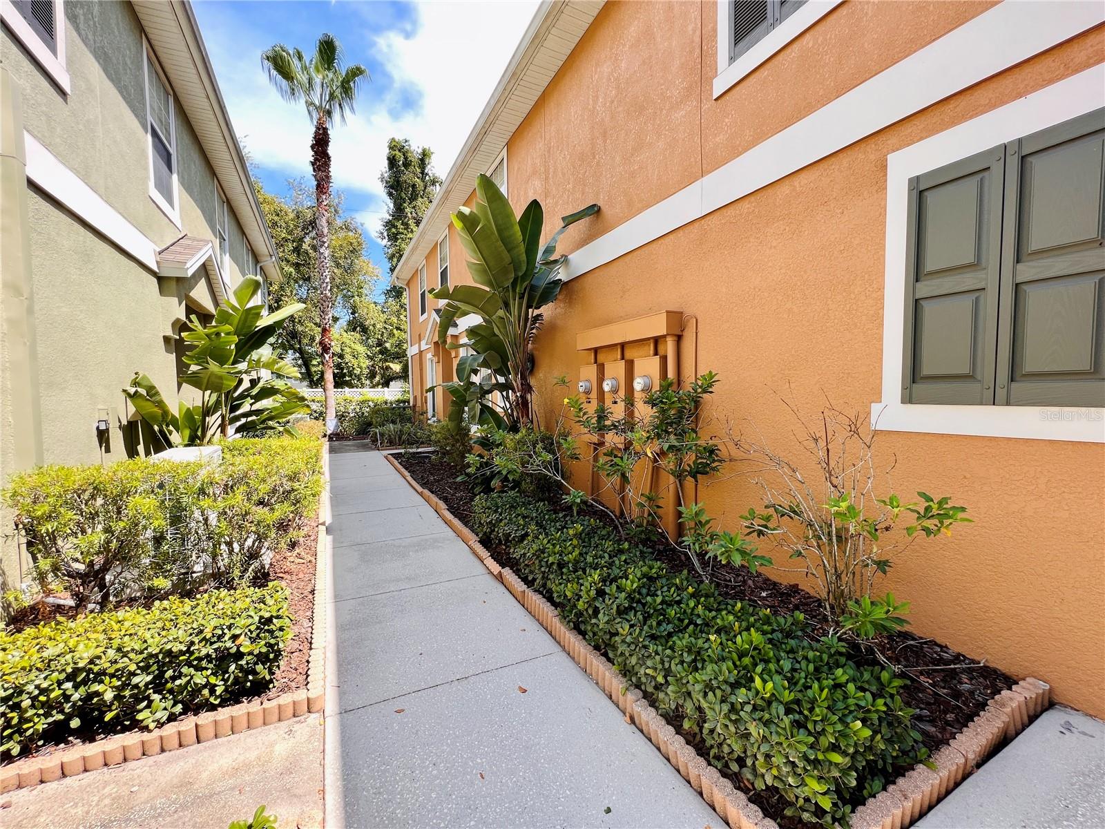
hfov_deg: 106.2
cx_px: 552
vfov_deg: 89.9
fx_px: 415
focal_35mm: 13
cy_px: 414
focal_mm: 1.57
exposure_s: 1/294
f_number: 1.8
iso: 32
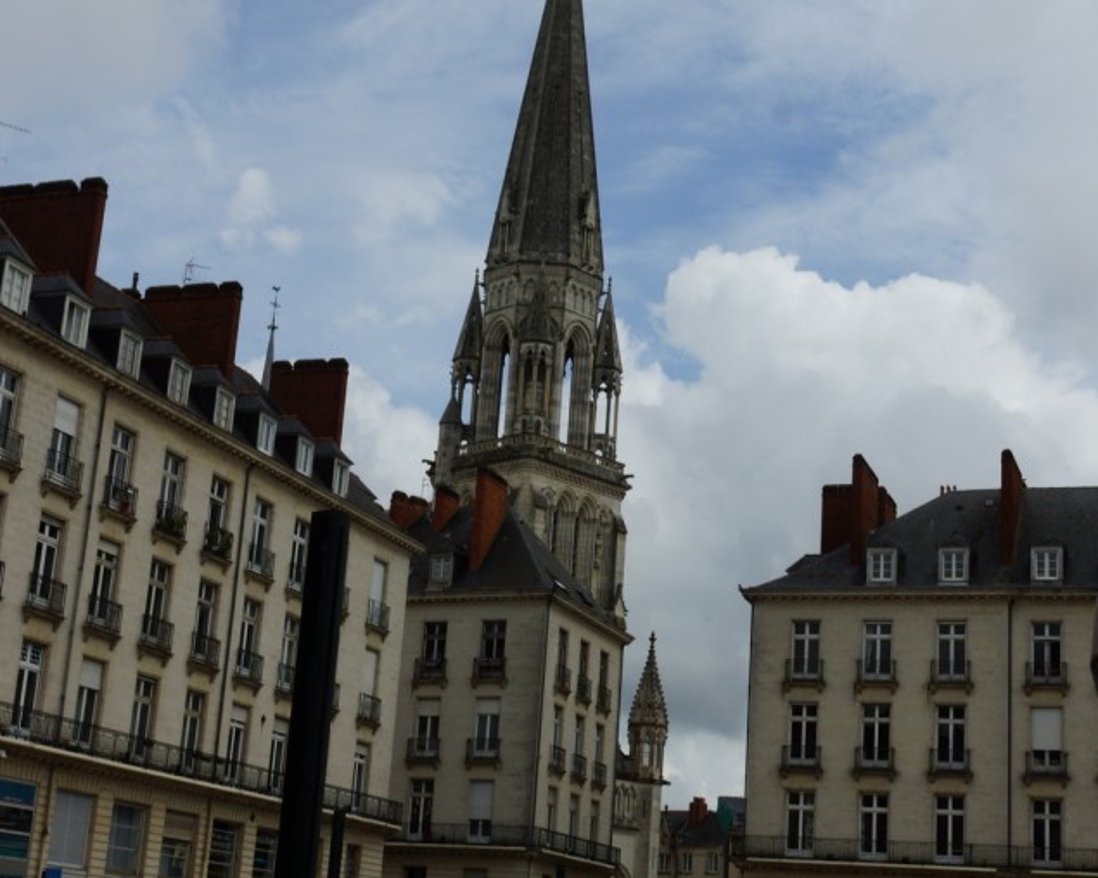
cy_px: 429
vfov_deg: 25.8
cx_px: 543
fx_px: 1917
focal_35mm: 59
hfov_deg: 32.0
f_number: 13
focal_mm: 26
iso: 100
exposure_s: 1/250
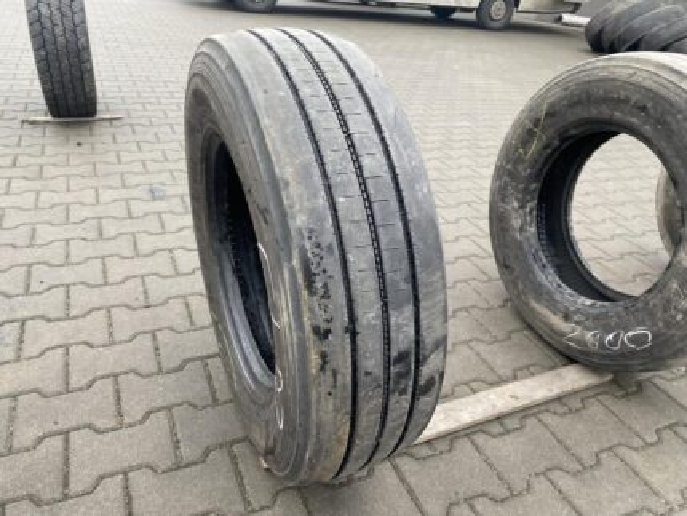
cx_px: 344
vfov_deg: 53.1
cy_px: 258
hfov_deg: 67.3
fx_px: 516
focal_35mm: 26
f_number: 1.8
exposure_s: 1/121
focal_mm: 4.25
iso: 100
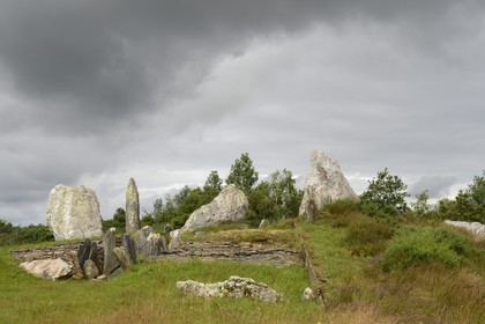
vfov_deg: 27.0
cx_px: 242
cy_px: 162
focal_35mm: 50
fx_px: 674
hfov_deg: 39.6
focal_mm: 50
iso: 200
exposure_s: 1/200
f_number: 10
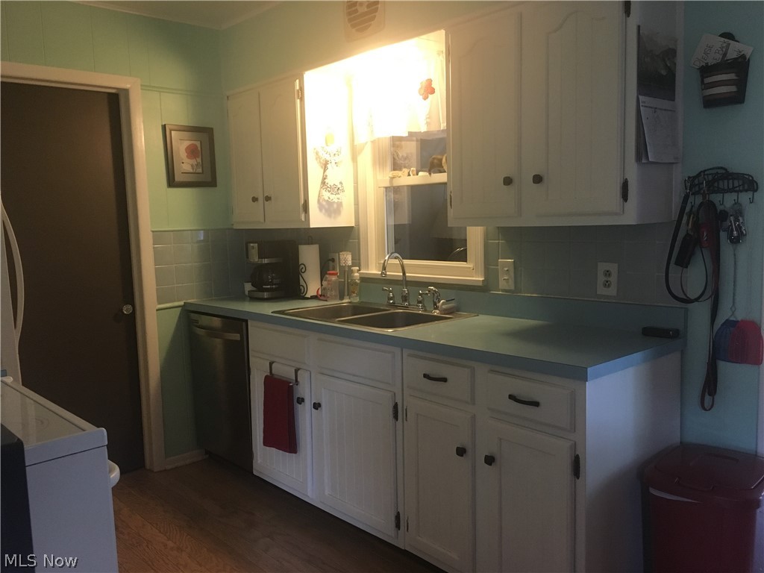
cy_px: 286
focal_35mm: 29
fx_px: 640
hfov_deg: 61.7
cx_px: 382
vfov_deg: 48.2
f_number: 2.2
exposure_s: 1/30
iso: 160
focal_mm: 4.15
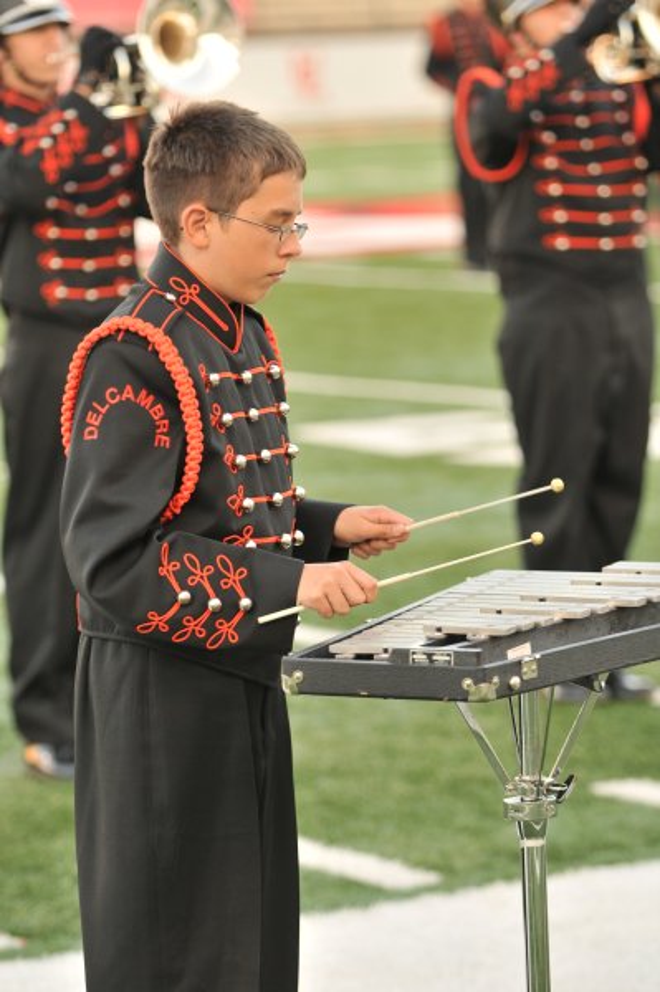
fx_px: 4545
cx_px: 330
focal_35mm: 165
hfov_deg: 8.3
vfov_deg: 12.5
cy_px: 496
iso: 200
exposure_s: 1/250
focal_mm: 110
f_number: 2.8
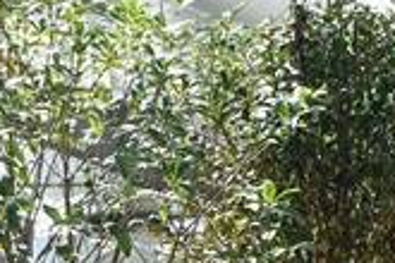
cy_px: 455
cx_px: 543
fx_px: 2041
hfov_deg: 10.8
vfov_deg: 7.2
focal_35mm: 186
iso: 100
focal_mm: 32
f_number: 5
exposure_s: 1/100
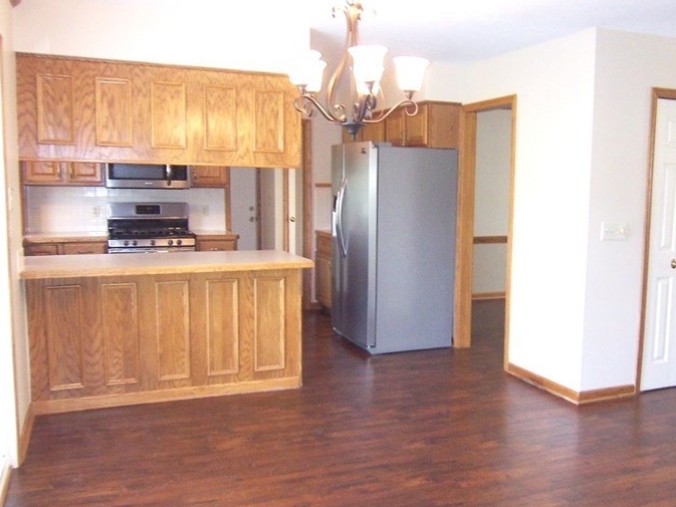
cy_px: 268
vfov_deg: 40.7
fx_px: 684
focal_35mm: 35
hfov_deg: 52.2
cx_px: 408
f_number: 2.8
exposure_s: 1/30
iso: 200
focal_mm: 3.8
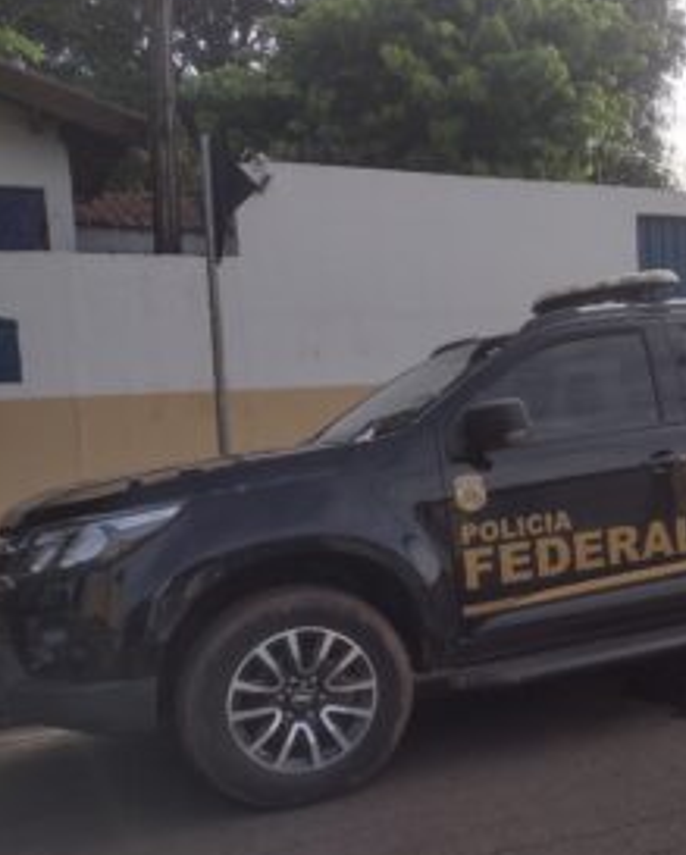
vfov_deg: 41.0
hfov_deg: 31.2
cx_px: 675
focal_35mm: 45
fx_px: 1140
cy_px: 498
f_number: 1.7
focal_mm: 4.71
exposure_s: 1/2522
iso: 100
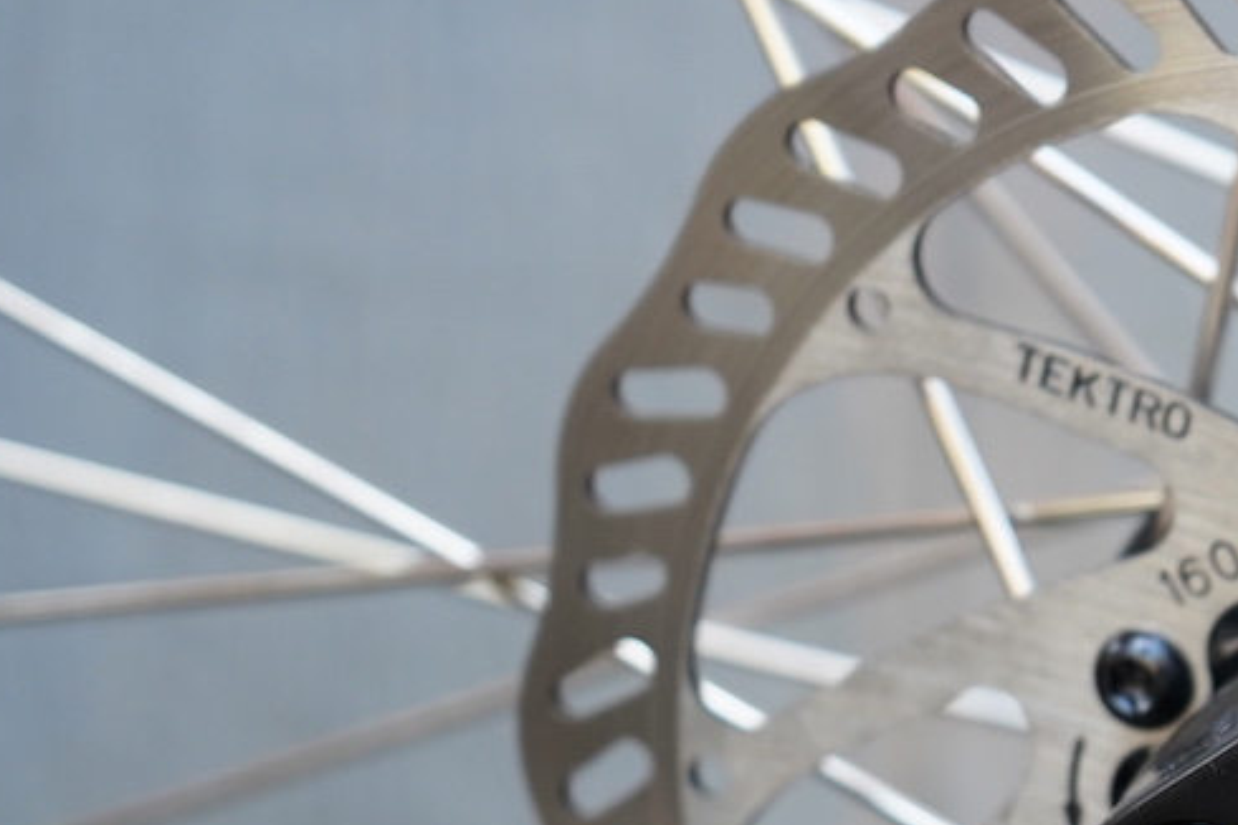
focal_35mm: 144
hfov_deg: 13.9
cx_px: 1463
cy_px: 829
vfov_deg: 9.5
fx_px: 4952
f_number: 5
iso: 1000
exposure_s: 1/160
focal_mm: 55
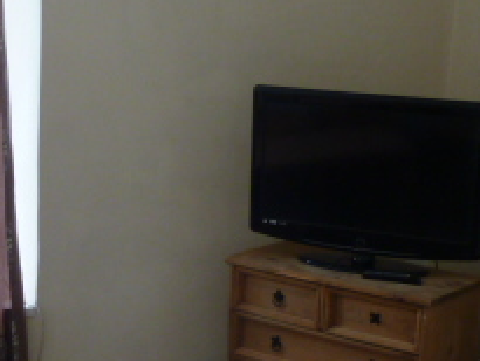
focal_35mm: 78
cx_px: 197
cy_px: 354
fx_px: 1082
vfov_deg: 18.5
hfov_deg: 25.0
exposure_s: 1/30
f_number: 3.3
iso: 160
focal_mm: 4.1
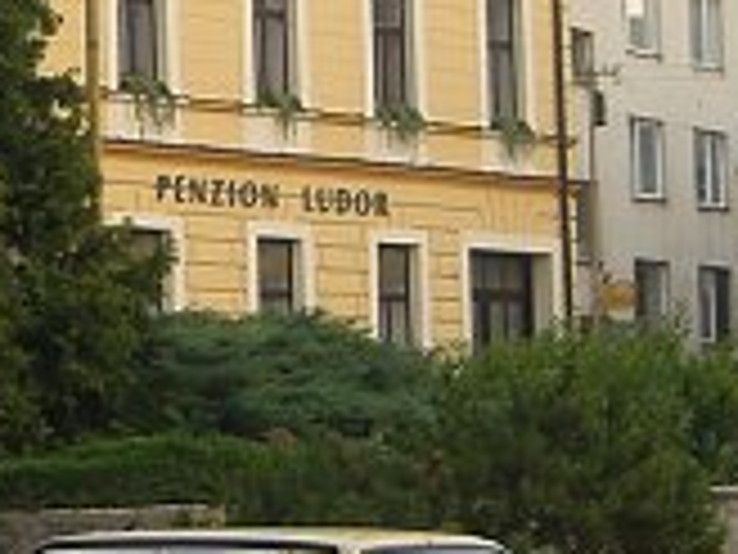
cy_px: 126
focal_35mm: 185
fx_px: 3944
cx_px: -135
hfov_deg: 10.5
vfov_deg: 8.0
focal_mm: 6.3
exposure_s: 1/80
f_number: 3.1
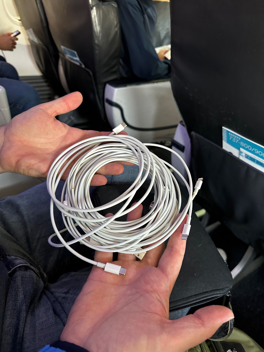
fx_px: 244
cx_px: 132
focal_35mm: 24
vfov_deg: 71.6
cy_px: 176
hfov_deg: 56.8
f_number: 1.78
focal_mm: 6.86
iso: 400
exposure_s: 1/56
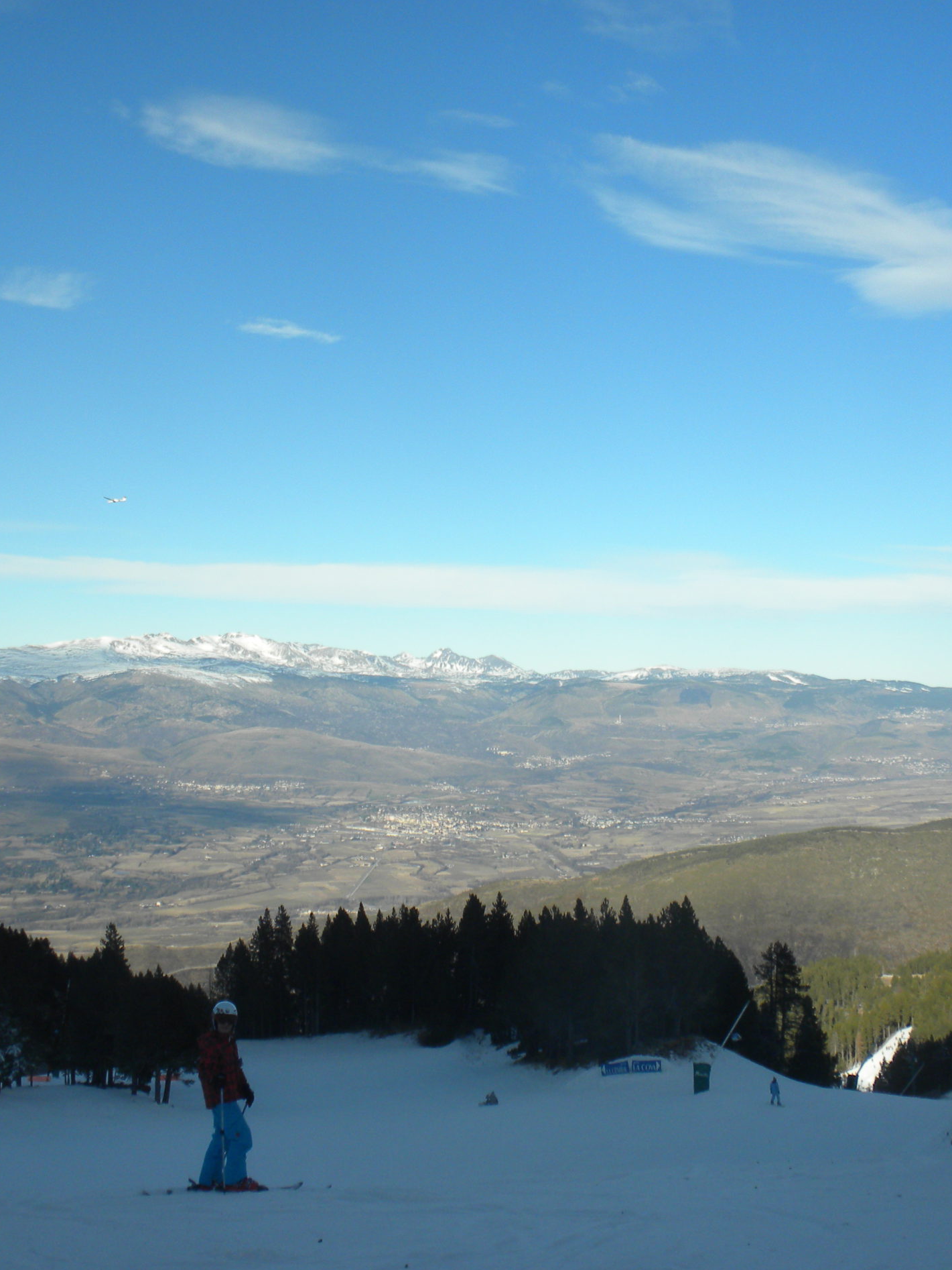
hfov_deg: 29.1
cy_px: 629
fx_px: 1833
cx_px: 441
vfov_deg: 38.2
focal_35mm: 50
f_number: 10
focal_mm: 6.6
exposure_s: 1/130
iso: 64
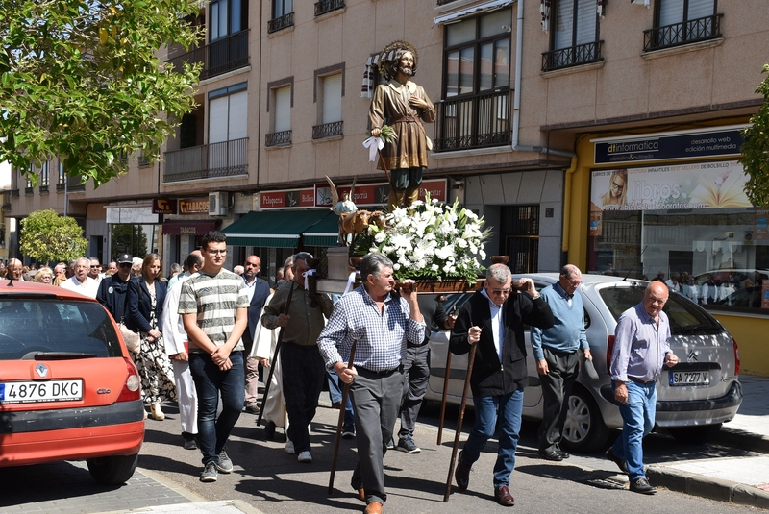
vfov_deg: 29.6
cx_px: 409
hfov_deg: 43.1
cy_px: 268
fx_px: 974
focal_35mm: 46
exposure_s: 1/320
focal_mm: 27
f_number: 9
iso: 200
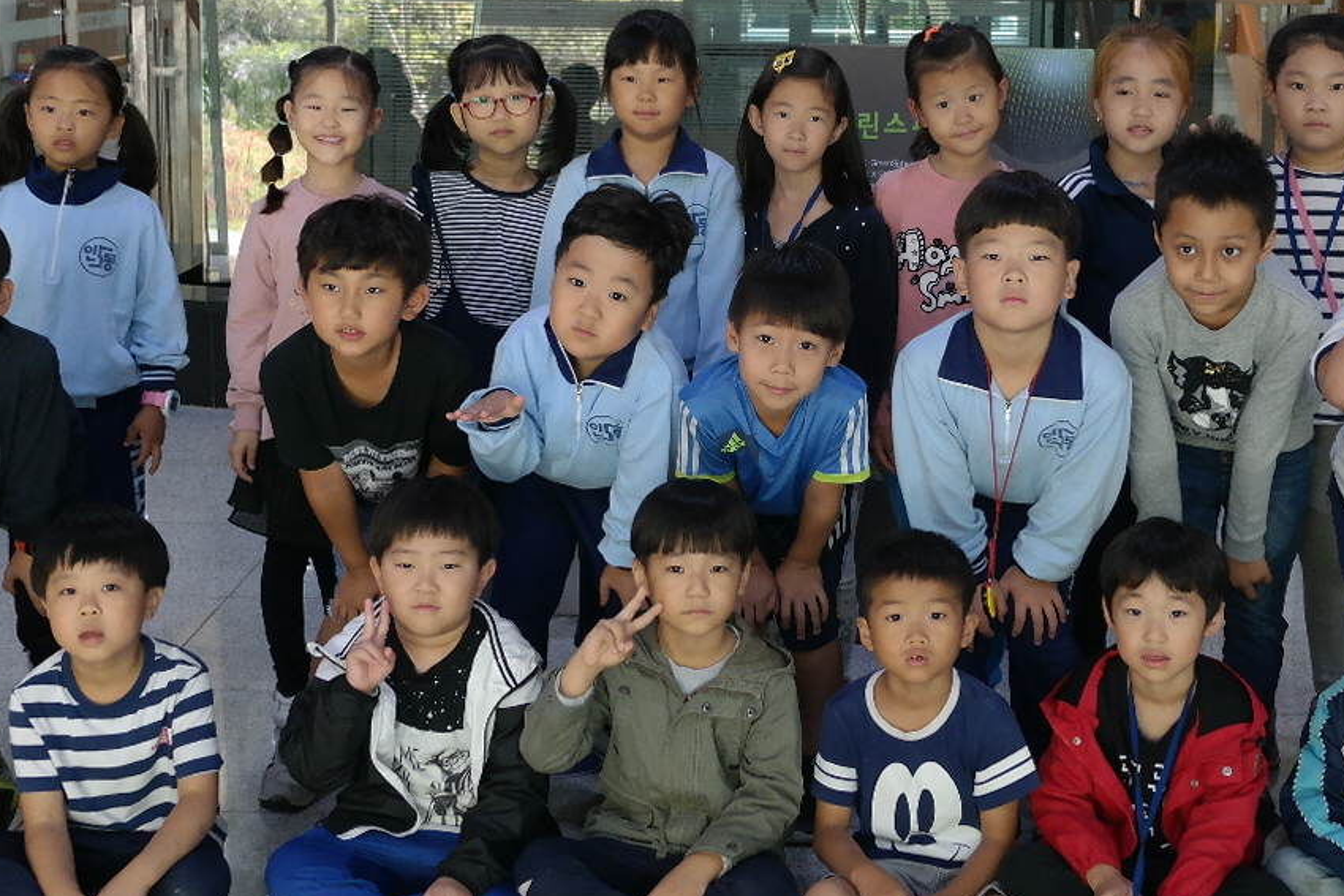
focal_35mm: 61
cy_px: 324
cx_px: 784
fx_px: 2278
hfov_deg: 32.8
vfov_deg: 22.2
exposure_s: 1/40
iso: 800
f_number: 3.5
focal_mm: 20
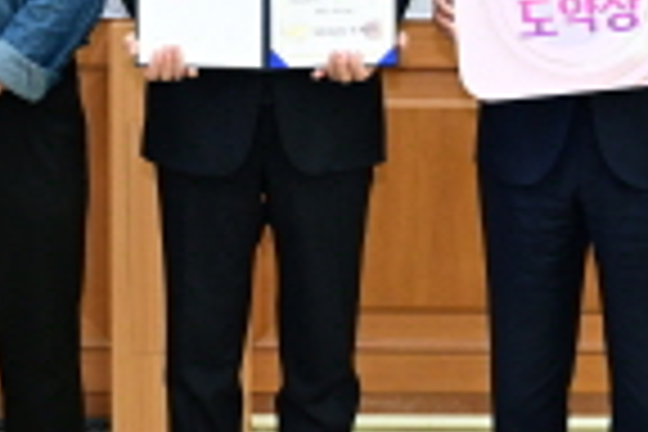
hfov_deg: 12.7
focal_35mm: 162
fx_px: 2916
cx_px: 387
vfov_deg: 8.4
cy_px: 0
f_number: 3.2
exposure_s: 1/125
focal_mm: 39
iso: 1000
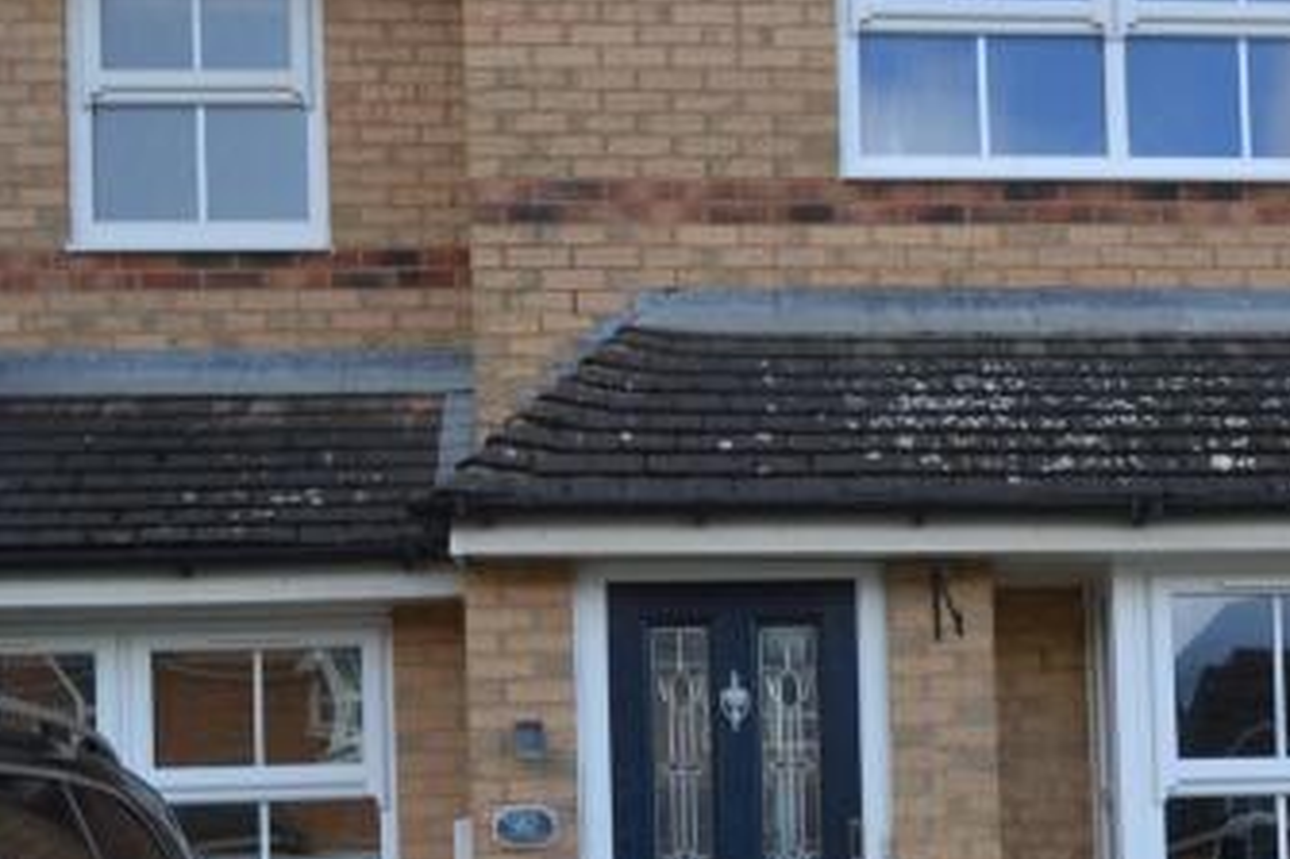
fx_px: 1970
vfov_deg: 23.5
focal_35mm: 55
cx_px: 947
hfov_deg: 35.6
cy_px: 876
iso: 110
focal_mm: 12
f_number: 5.6
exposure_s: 1/125
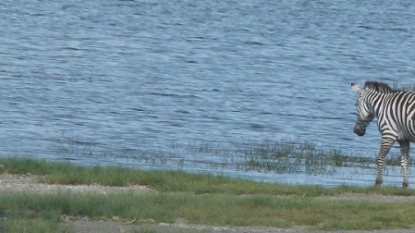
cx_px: 291
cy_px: 106
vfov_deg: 0.8
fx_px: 17069
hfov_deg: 1.4
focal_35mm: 1552
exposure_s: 1/640
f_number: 5.2
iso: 100
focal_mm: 108
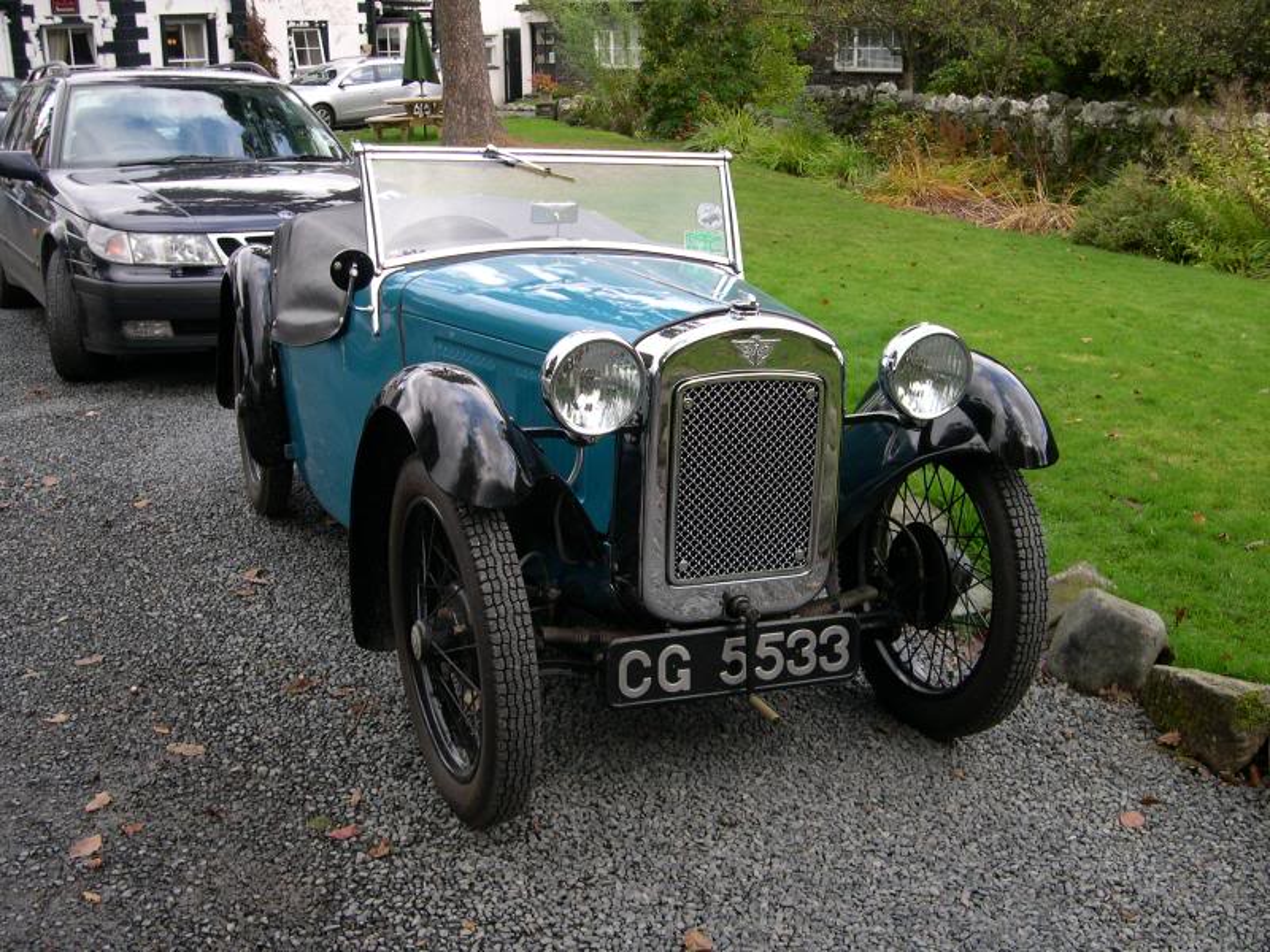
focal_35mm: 38
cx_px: 635
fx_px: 1394
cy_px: 476
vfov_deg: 37.7
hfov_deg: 49.0
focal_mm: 8
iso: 100
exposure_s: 1/169
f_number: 2.8
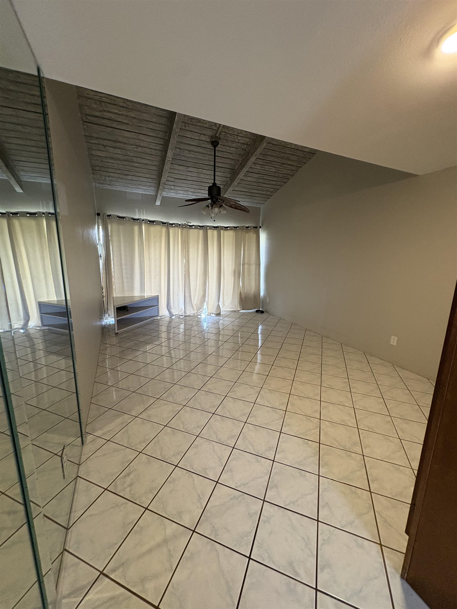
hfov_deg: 85.7
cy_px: 304
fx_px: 246
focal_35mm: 14
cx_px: 228
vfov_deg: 102.1
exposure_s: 1/60
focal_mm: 2.22
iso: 320
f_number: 2.2
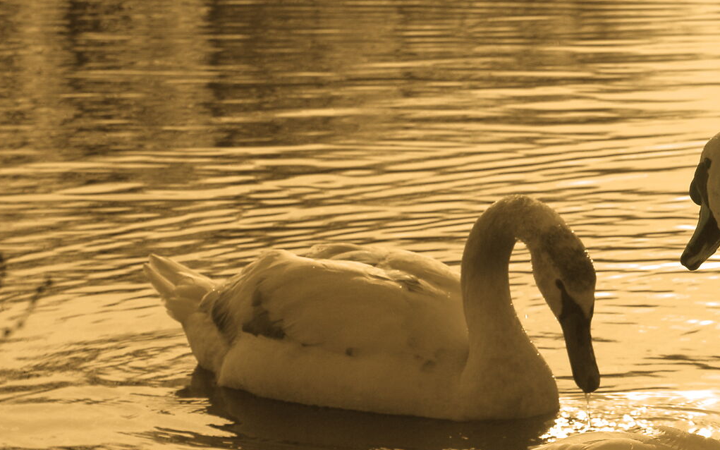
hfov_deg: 8.3
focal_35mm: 252
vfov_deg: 5.2
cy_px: 514
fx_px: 4945
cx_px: 740
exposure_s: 1/500
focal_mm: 70
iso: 100
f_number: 11
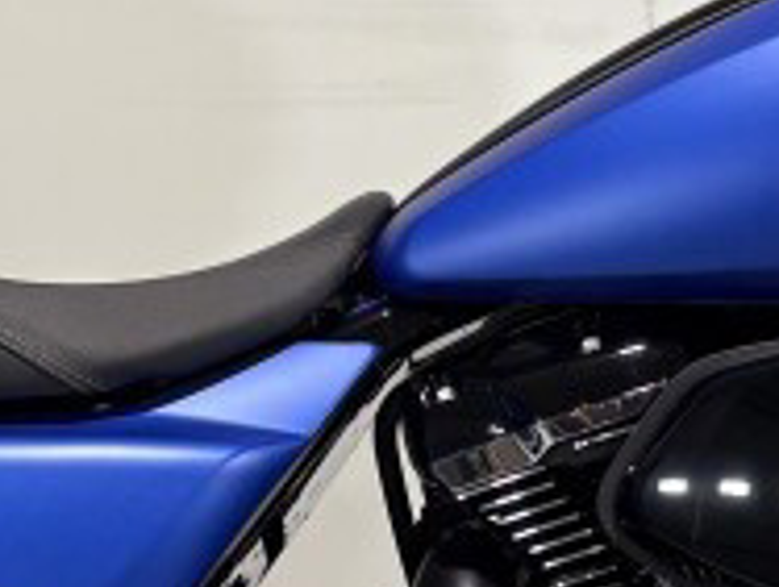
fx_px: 3337
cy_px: 246
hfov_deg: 13.3
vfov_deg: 10.1
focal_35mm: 148
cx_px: 348
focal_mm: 5.96
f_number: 1.6
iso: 40
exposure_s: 1/120
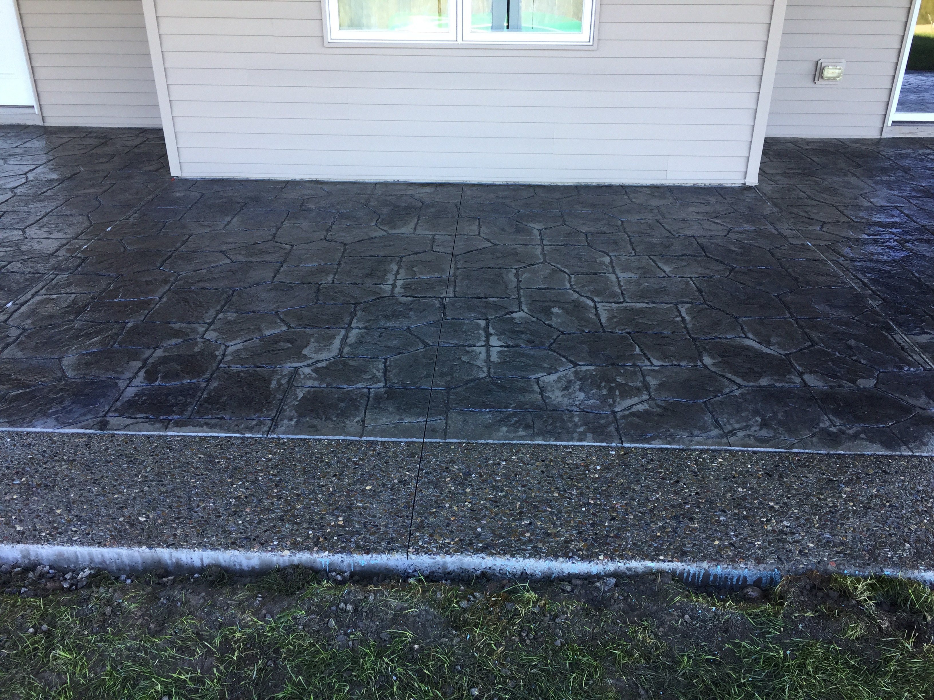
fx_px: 782
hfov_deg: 61.7
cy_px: 350
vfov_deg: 48.2
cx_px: 467
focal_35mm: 29
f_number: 2.2
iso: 50
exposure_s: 1/120
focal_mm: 4.15
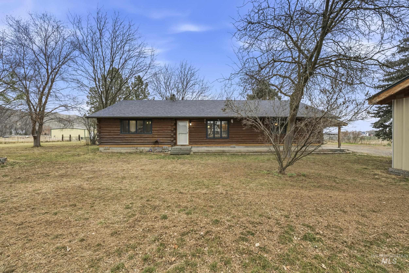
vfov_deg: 77.3
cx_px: 204
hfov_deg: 100.4
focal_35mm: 15
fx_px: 170
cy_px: 136
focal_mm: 15
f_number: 11
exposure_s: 1/250
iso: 400
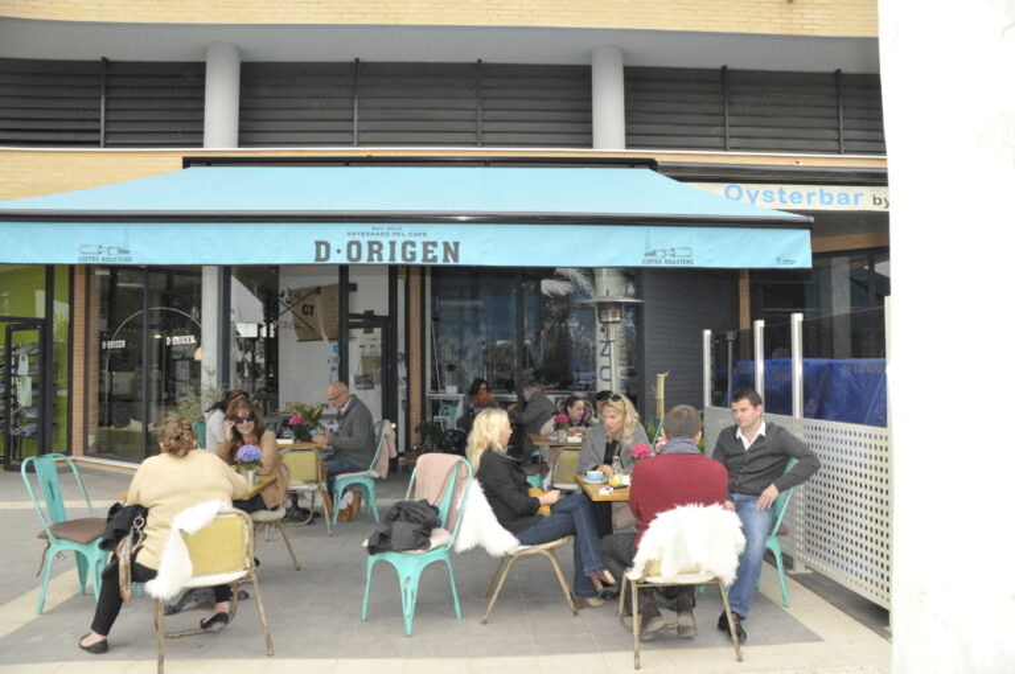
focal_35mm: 27
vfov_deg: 47.8
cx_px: 508
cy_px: 337
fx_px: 760
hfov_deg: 67.4
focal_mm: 18
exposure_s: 1/250
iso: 1600
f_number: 9
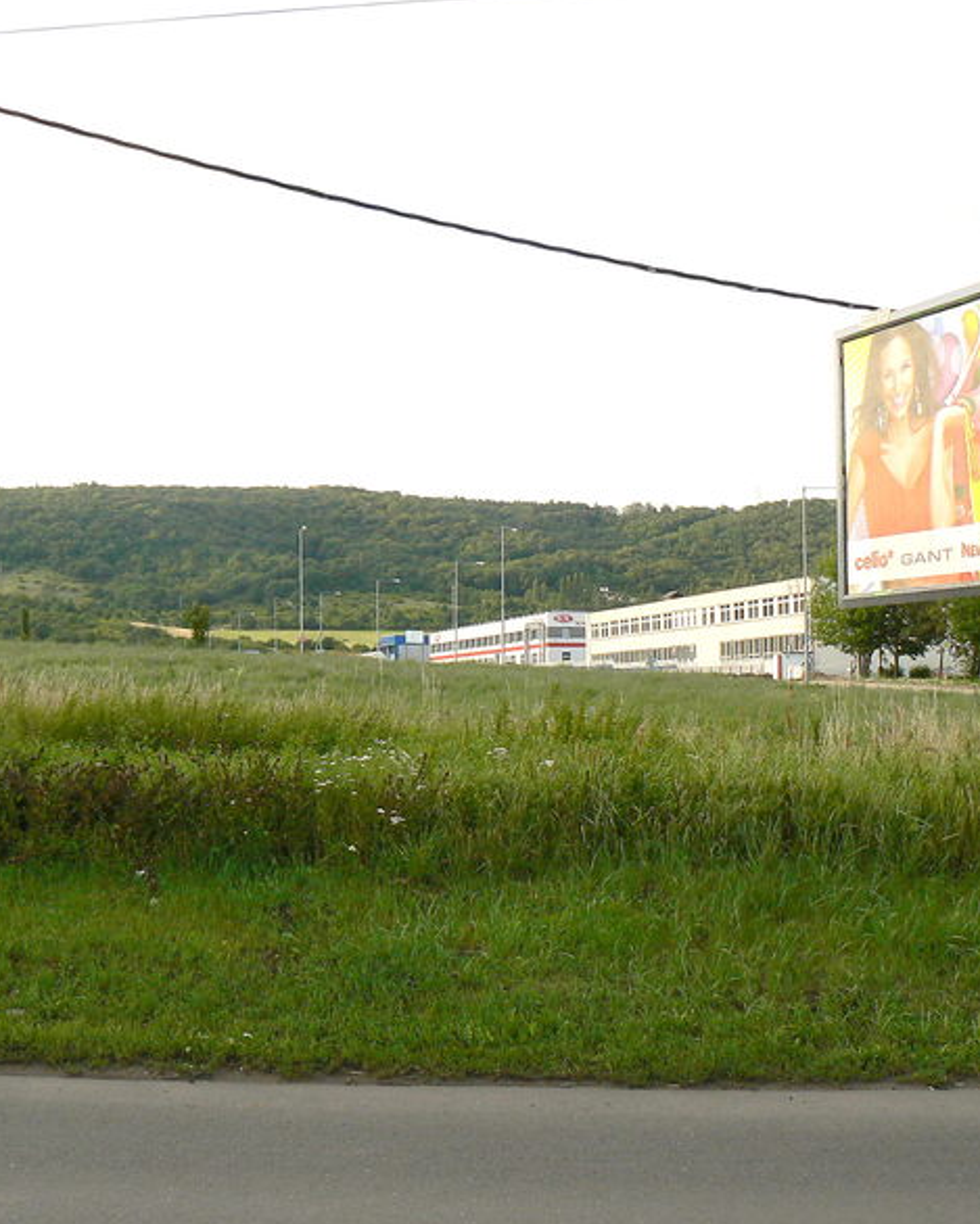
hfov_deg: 31.3
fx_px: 1740
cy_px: 614
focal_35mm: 48
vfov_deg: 38.8
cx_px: 343
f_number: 3.6
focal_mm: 6
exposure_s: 1/250
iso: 100
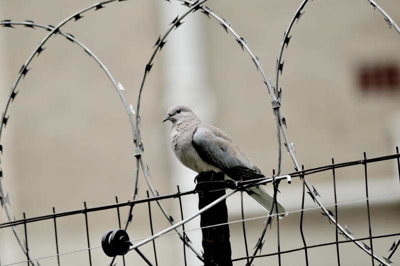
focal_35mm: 450
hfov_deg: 4.6
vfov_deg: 3.0
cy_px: 133
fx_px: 4995
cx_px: 200
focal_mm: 300
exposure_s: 1/800
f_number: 5.6
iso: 200
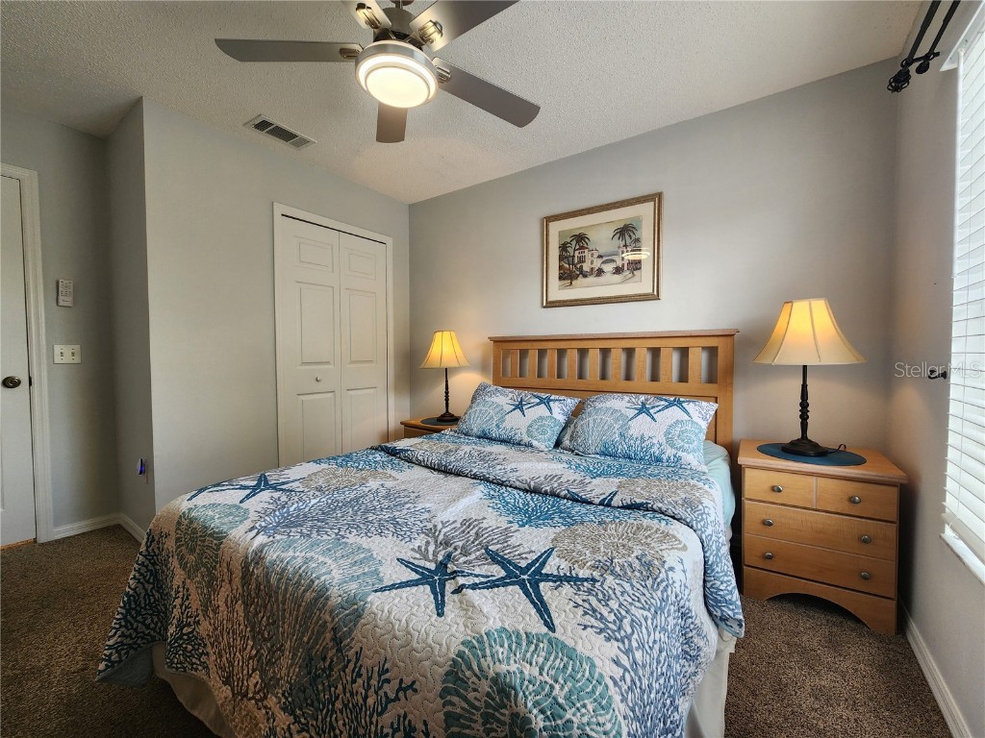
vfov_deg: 89.9
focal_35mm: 13
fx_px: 370
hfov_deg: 106.2
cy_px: 369
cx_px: 492
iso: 100
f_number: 2.2
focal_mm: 2.2
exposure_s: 1/60
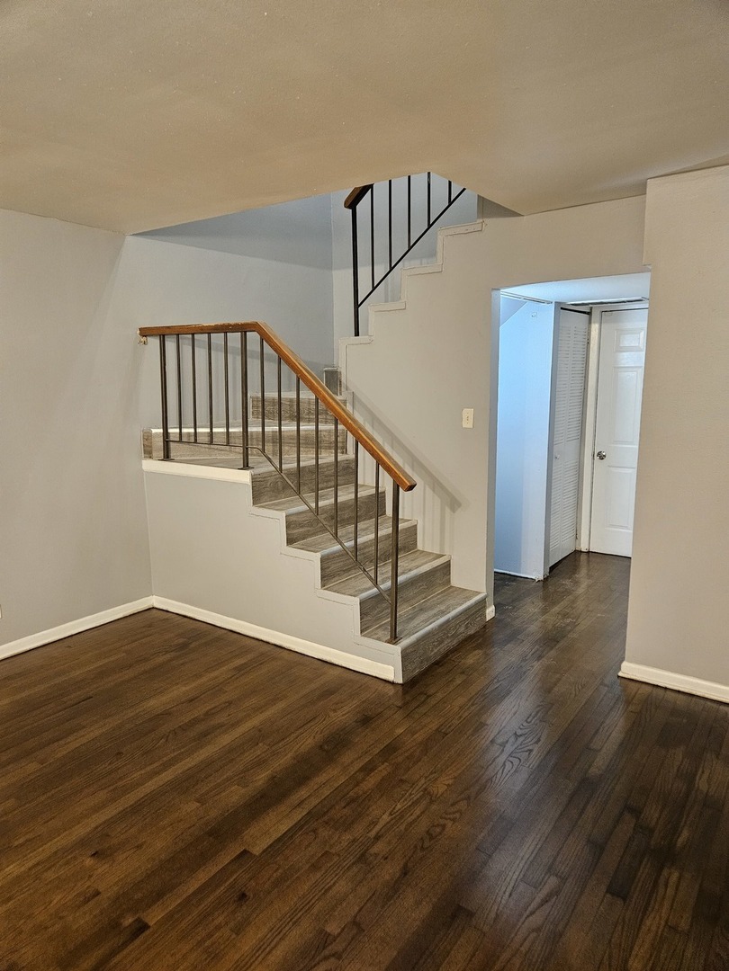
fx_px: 646
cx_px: 364
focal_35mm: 23
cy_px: 486
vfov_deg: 73.9
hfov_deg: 58.9
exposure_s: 1/60
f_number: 1.8
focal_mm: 5.4
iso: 640
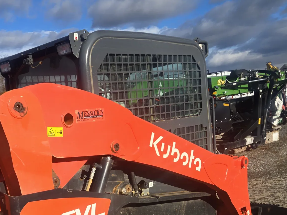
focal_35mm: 48
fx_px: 398
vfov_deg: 28.9
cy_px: 200
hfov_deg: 39.2
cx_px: 95
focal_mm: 5.4
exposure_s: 1/2600
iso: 25
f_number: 1.8
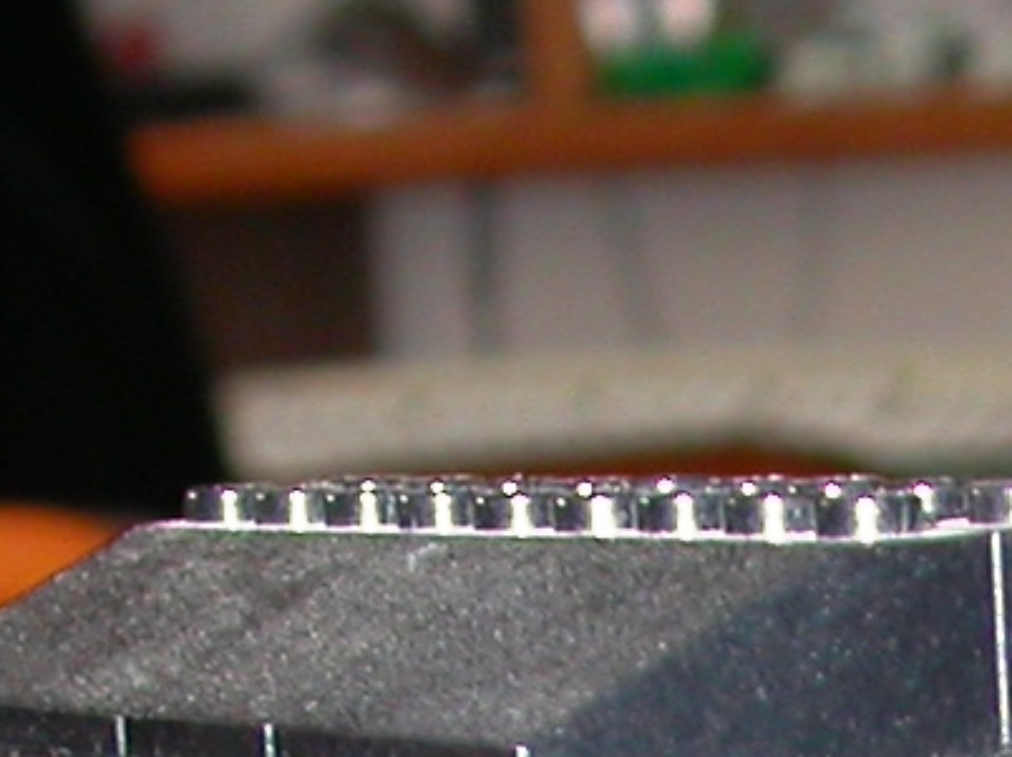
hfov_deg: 9.1
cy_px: 2022
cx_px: 1309
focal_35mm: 215
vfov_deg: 6.5
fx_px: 6282
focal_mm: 7.85
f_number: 2.6
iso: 100
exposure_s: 1/60
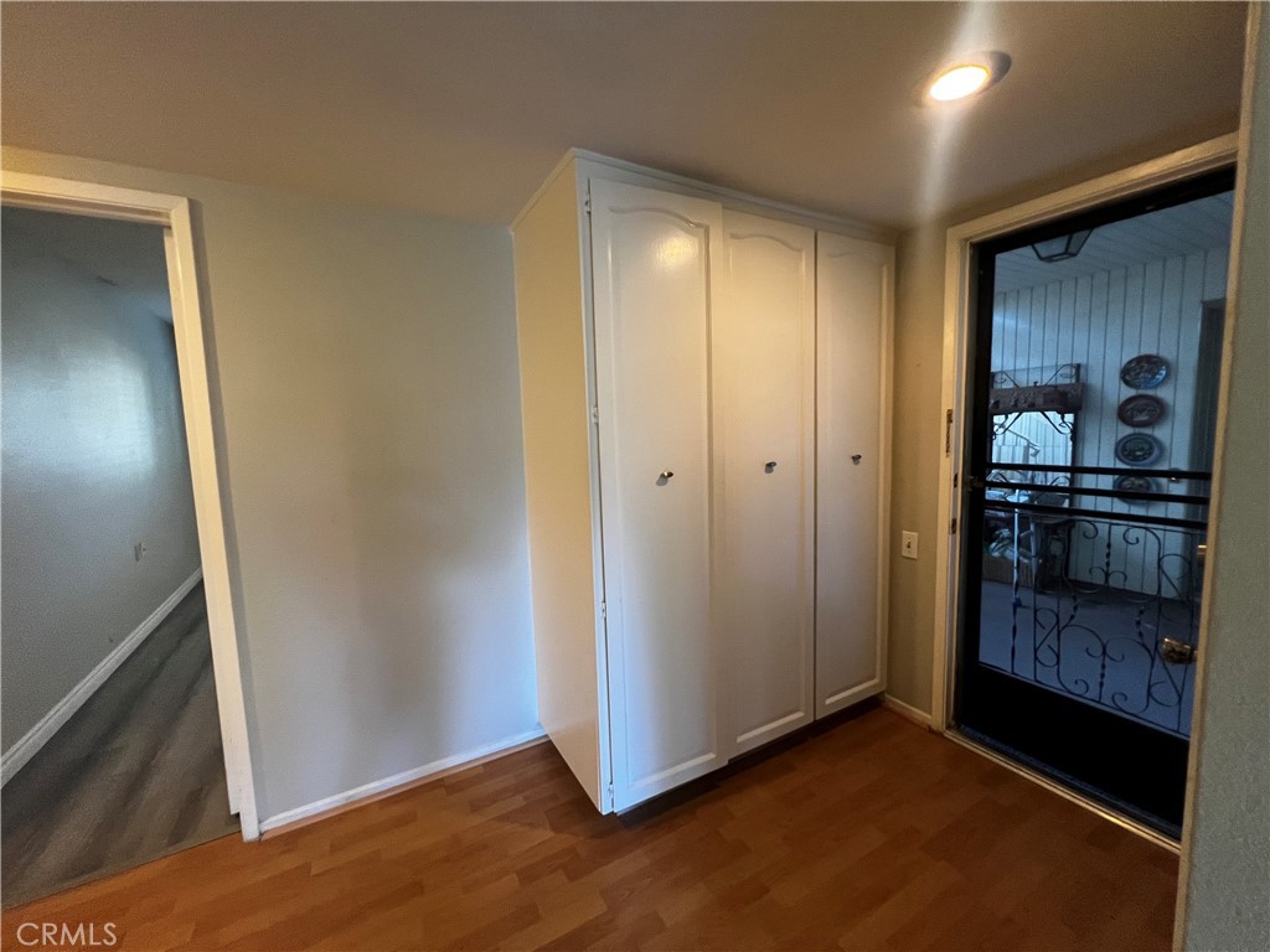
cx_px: 635
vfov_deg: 89.9
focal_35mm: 13
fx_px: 477
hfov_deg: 106.2
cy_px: 476
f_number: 1.8
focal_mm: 1.57
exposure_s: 1/60
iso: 320
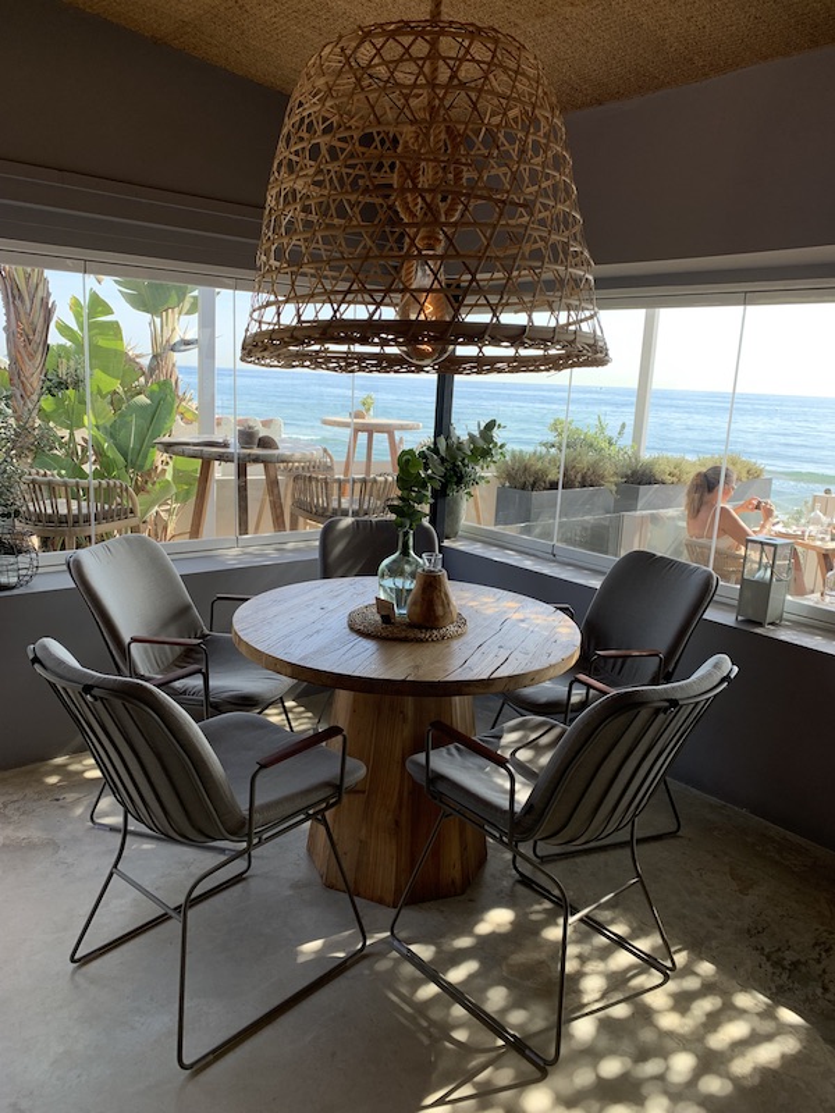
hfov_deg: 53.1
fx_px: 836
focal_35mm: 26
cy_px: 556
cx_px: 418
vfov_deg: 67.3
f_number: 1.8
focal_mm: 4.25
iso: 25
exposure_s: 1/306
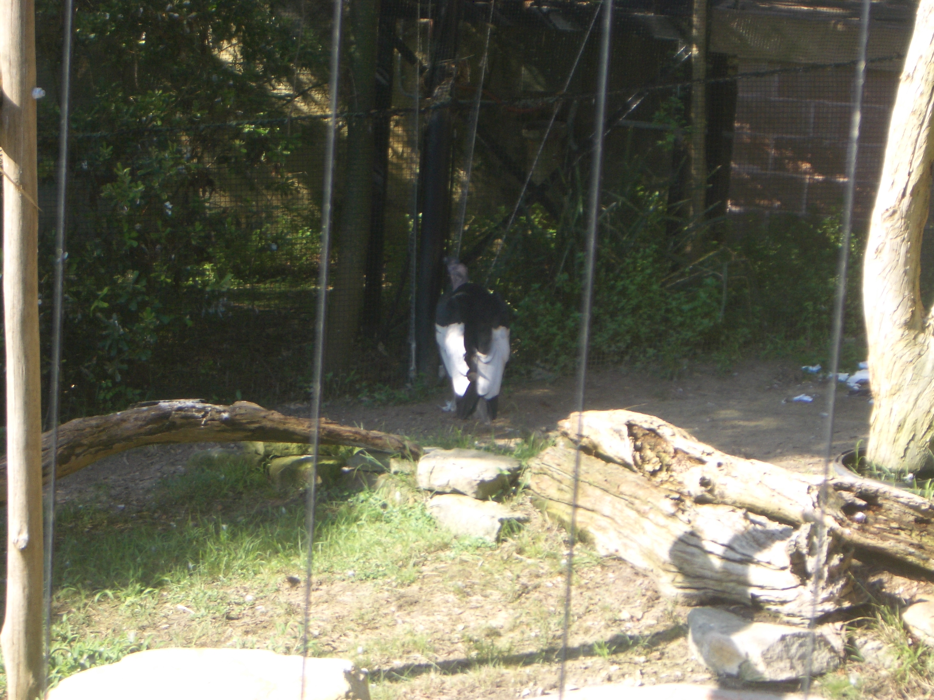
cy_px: 350
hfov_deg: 18.7
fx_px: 2833
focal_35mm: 105
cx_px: 467
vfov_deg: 14.1
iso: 50
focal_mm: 17.4
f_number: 4.8
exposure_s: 1/80
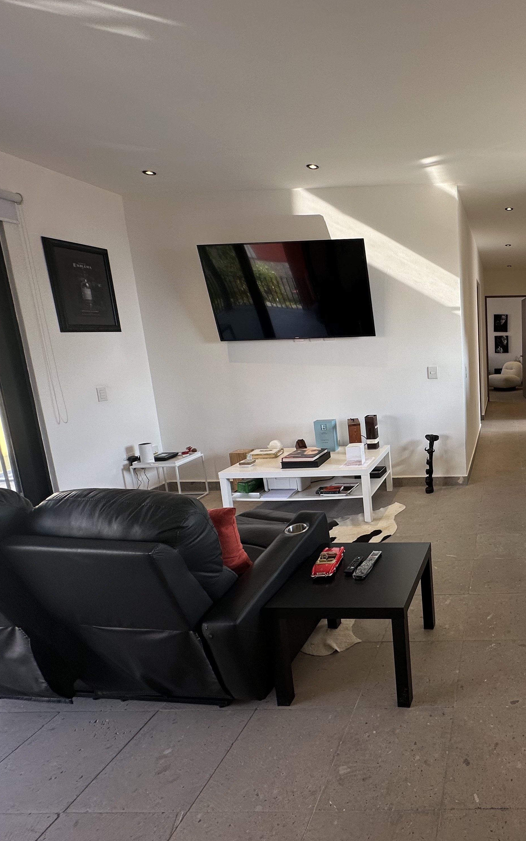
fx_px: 459
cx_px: 501
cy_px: 420
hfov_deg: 50.7
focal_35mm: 20
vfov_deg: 85.1
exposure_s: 1/99
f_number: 2.2
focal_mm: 2.22
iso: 50
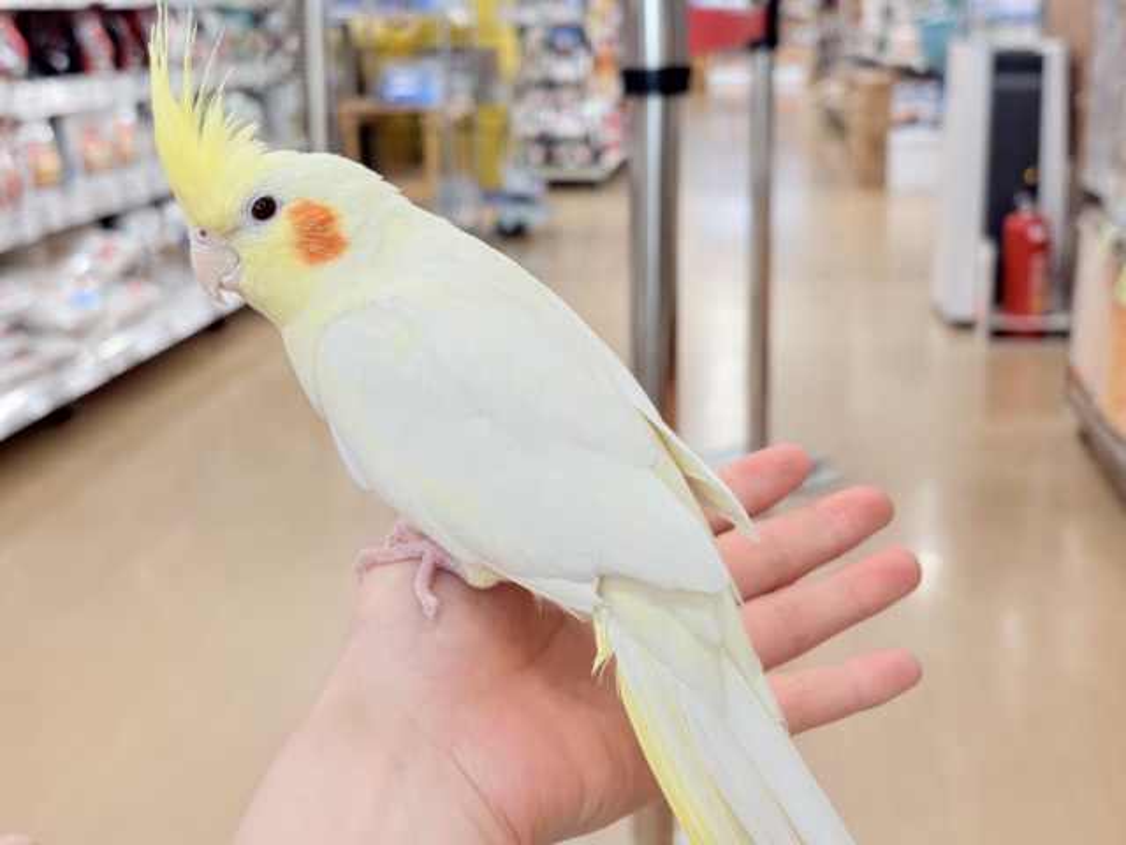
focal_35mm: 52
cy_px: 422
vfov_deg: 28.0
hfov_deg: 36.8
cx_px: 563
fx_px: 1691
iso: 80
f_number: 1.6
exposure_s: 1/100
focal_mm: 5.96
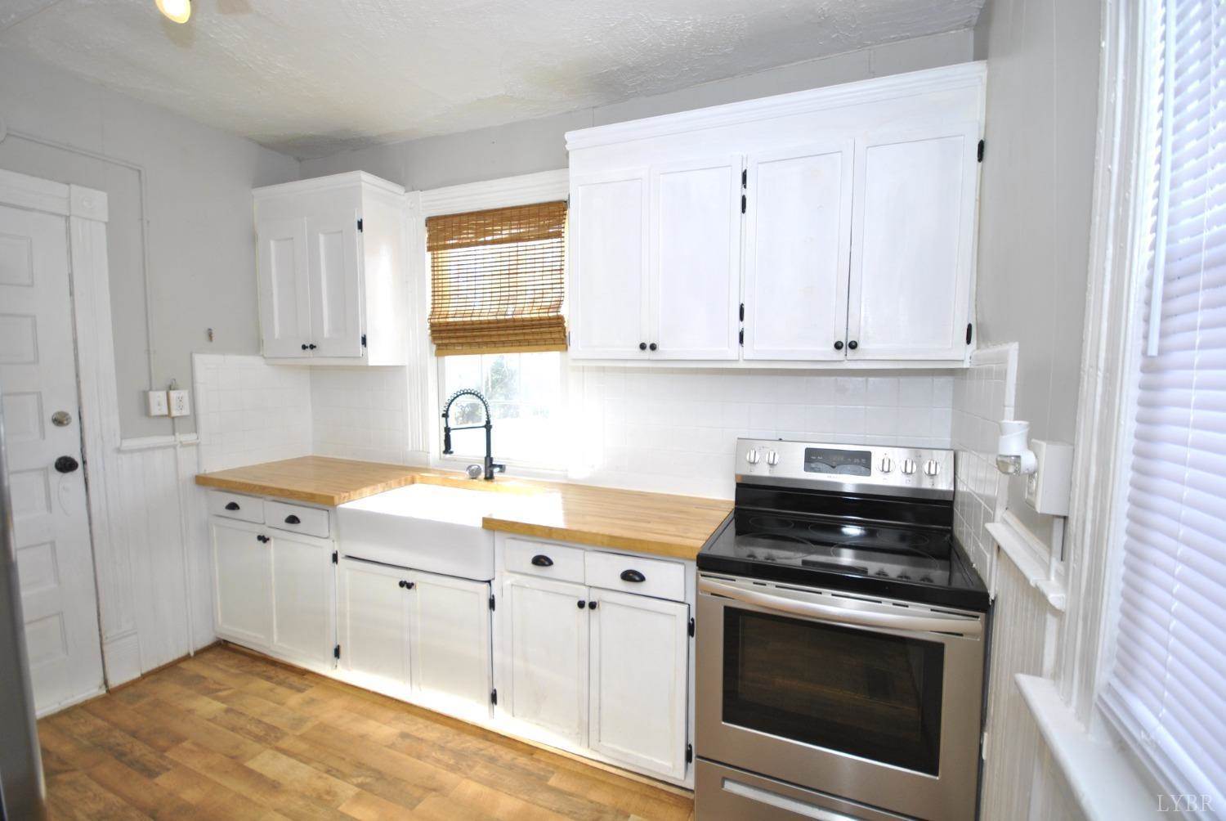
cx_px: 613
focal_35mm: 15
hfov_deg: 100.3
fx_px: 511
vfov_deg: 77.5
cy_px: 410
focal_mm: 10
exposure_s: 1/50
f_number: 4
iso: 200
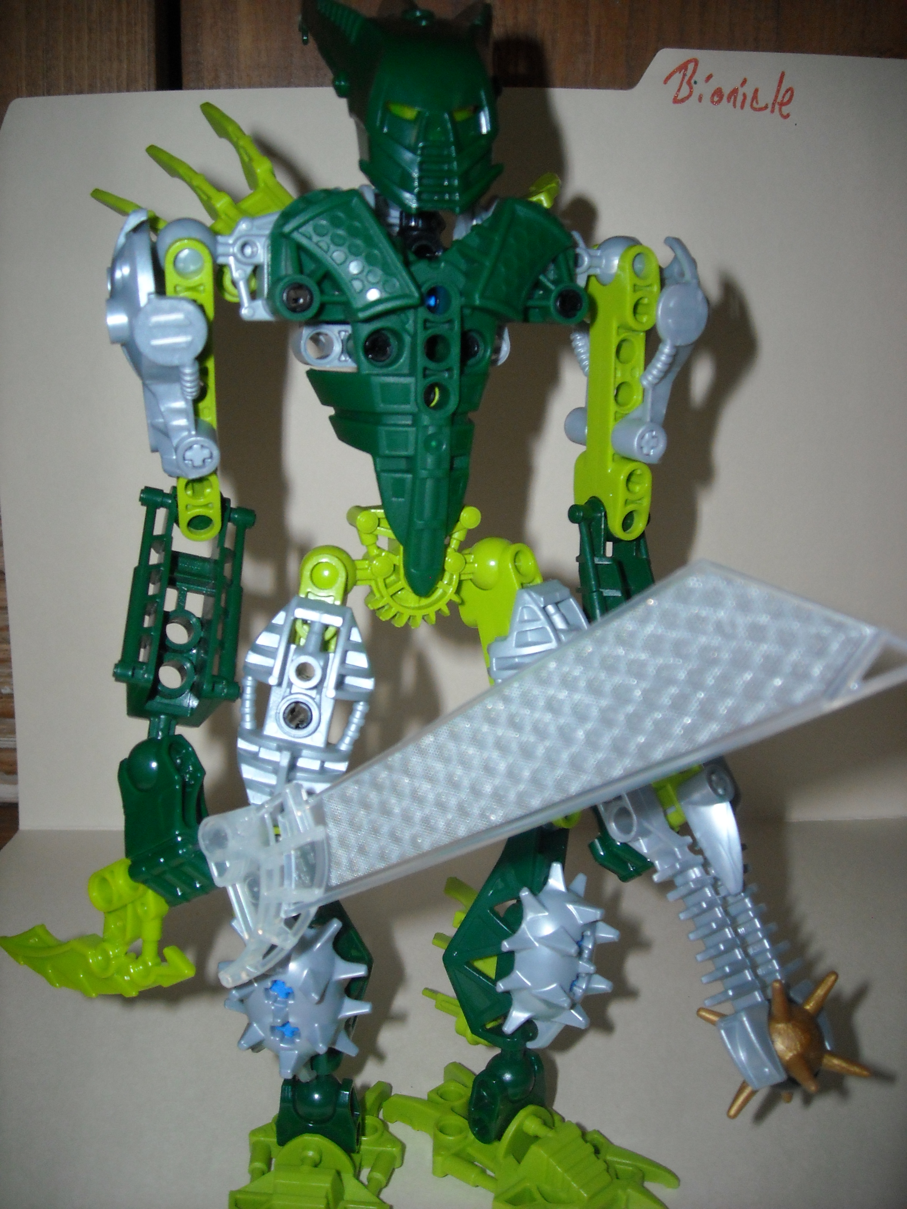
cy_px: 604
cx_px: 454
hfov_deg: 40.7
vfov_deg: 52.6
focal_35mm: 35
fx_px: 1223
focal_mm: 5.7
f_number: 5.6
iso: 200
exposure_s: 1/60
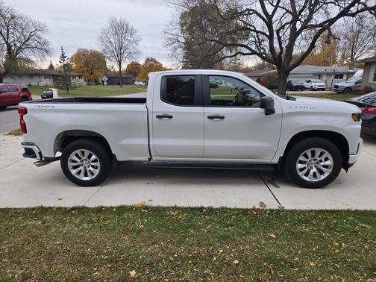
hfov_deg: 73.9
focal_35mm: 23
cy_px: 141
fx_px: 250
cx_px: 188
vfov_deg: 58.9
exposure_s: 1/180
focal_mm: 5.4
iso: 25
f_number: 1.8
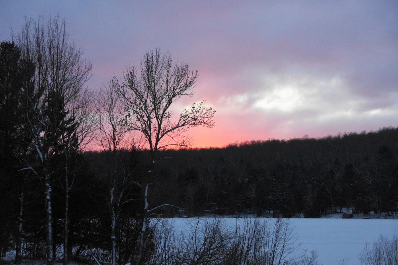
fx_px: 995
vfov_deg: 15.2
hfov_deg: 22.6
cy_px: 132
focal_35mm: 90
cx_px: 199
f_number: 5.6
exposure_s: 1/125
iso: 1600
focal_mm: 60
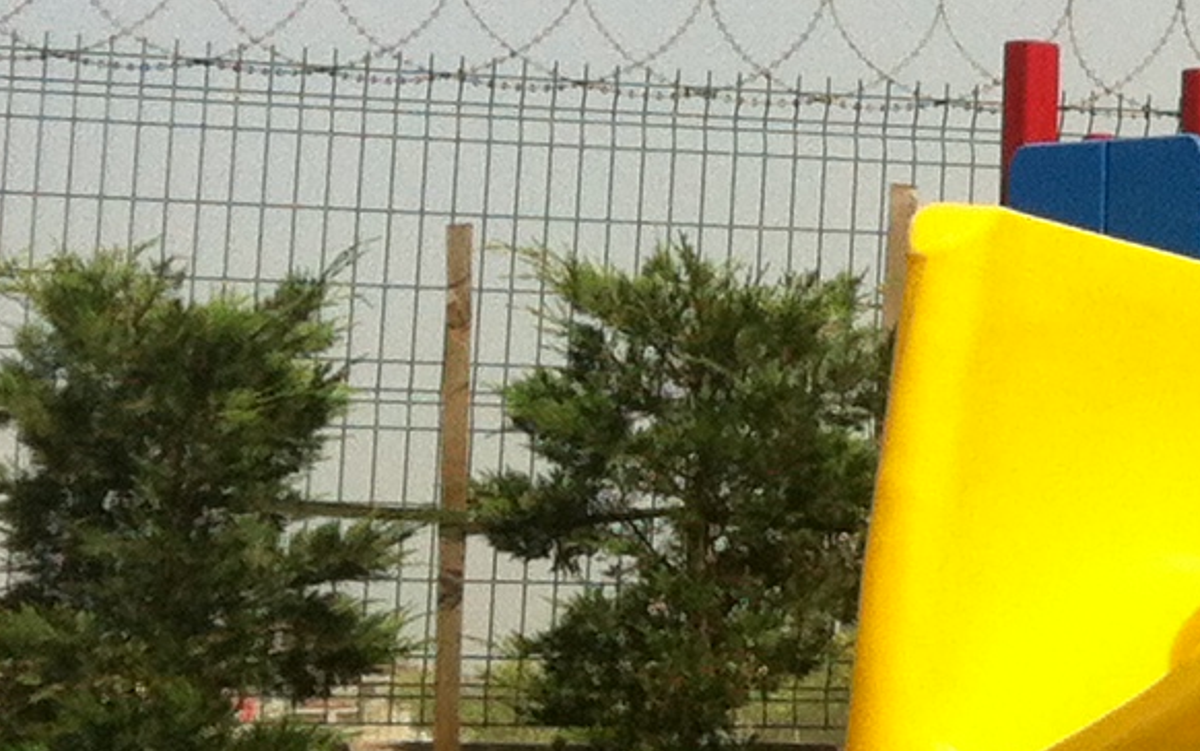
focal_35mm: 165
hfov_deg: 11.4
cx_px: 2449
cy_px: 0
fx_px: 5397
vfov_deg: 7.9
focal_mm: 3.85
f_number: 2.8
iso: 80
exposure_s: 1/2011
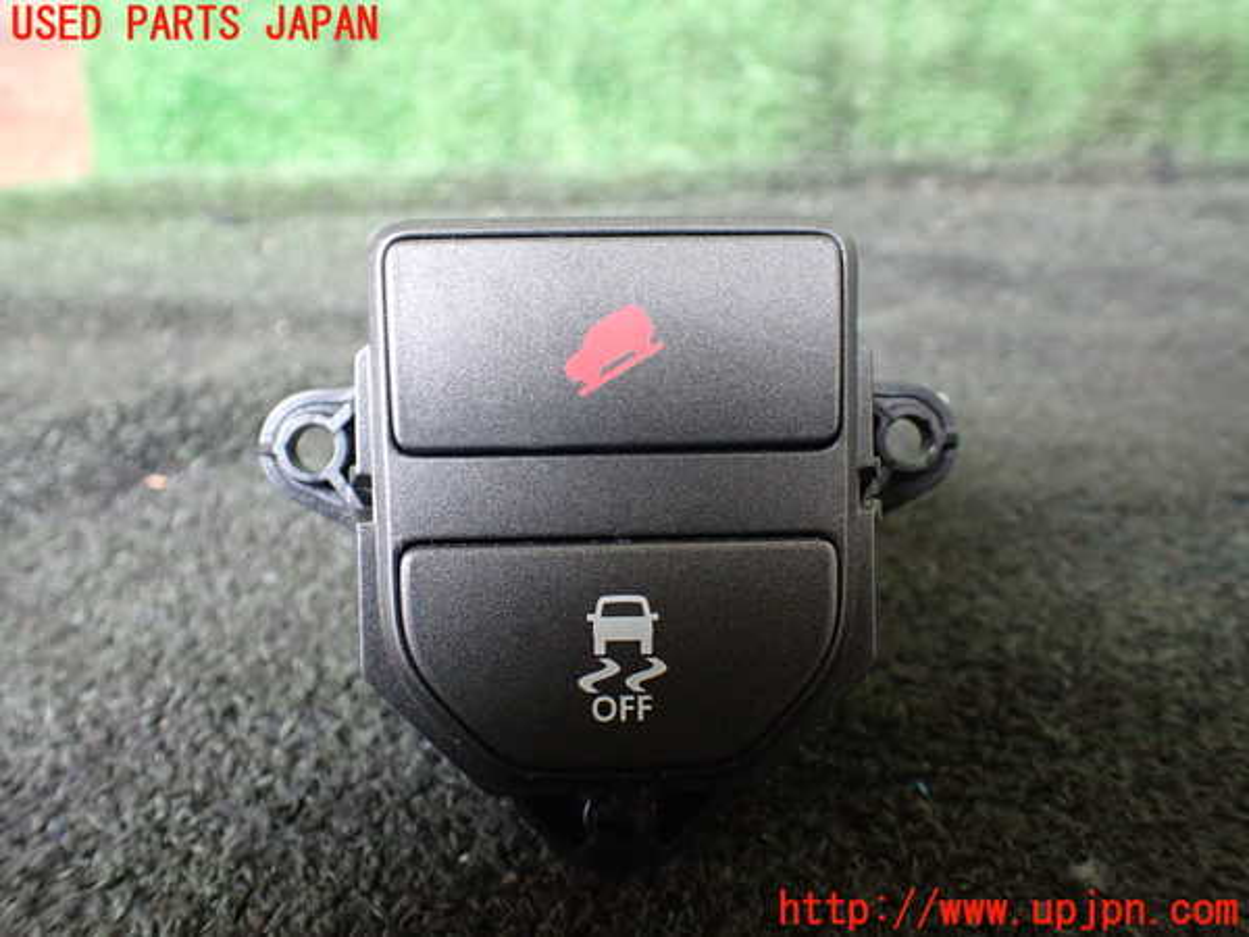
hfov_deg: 60.0
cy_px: 468
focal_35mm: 30
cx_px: 624
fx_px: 1082
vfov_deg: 46.8
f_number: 2.3
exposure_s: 1/30
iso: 800
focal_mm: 5.4
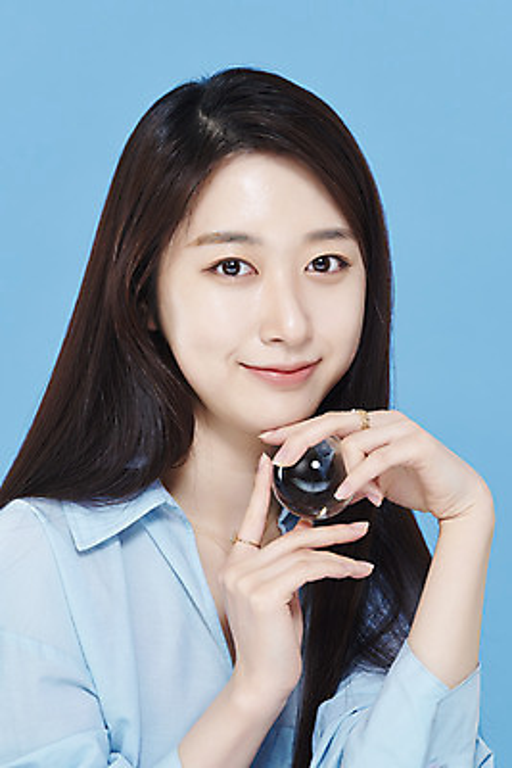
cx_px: 256
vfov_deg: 19.4
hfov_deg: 13.1
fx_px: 2238
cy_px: 384
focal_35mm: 105
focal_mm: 105
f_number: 11
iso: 64
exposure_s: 1/125
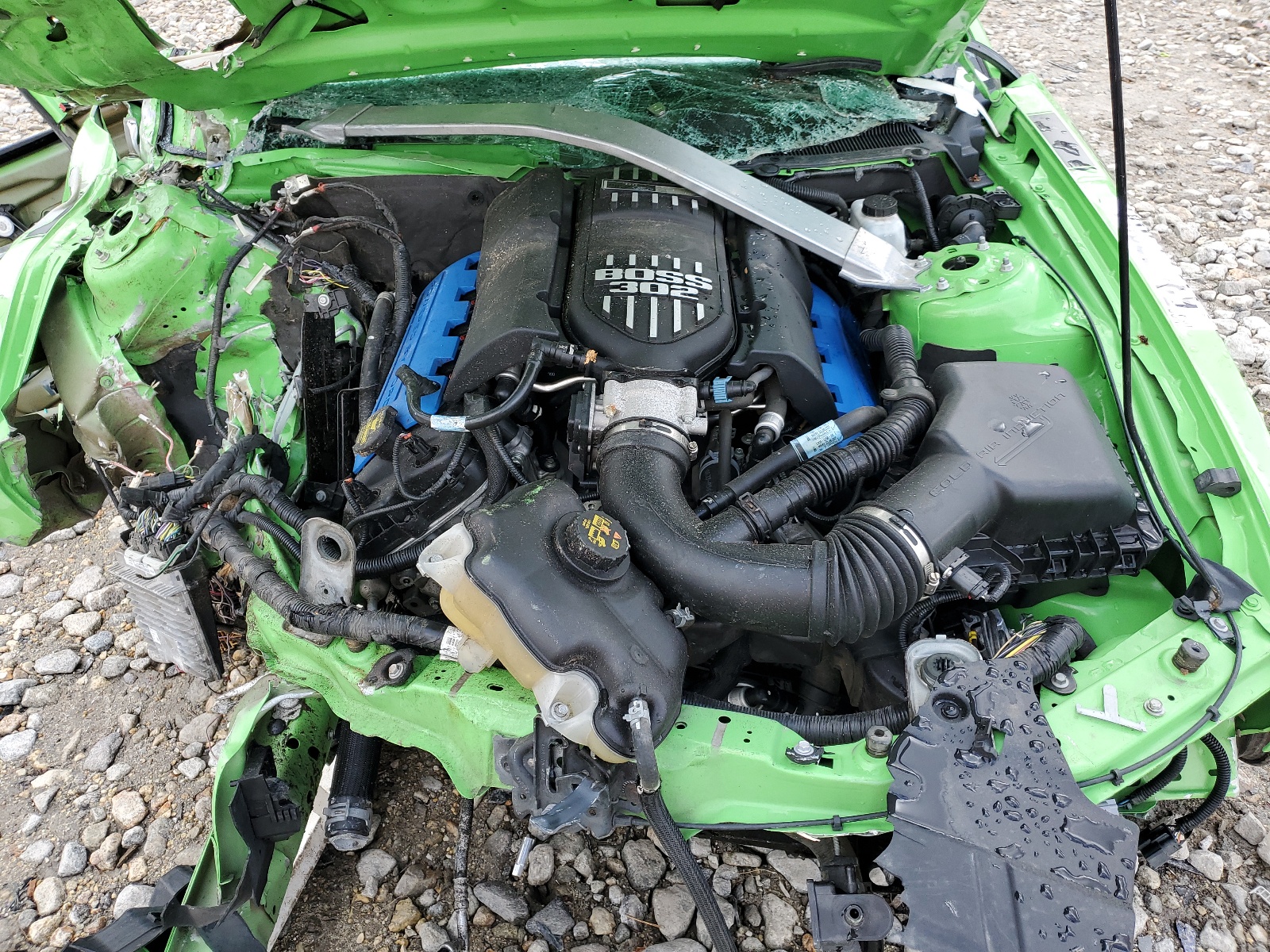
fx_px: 954
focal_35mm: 26
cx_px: 635
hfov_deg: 67.3
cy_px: 476
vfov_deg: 53.1
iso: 50
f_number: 1.5
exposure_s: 1/526
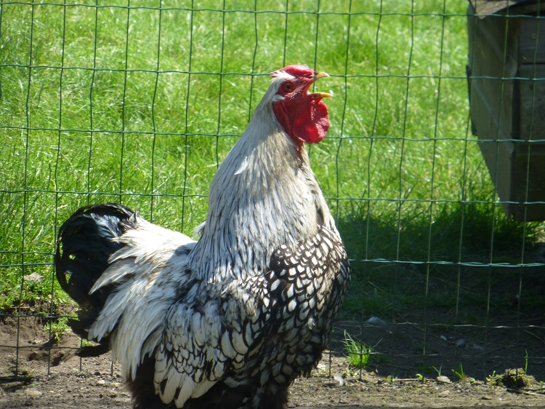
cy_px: 204
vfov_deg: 6.9
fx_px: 3368
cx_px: 272
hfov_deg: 9.3
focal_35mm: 214
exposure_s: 1/160
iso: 100
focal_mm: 38.2
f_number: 5.6
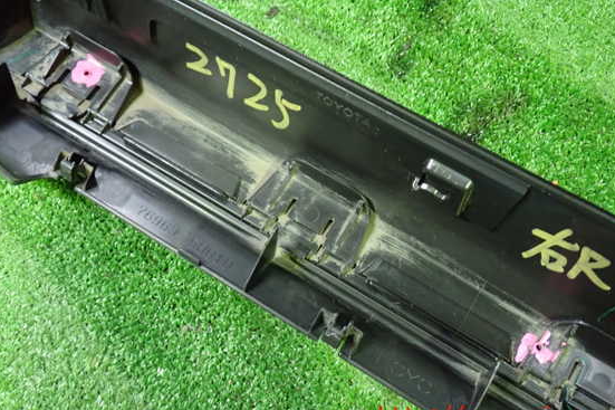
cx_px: 296
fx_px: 581
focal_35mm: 34
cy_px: 180
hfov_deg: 55.8
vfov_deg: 38.8
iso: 800
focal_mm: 5.4
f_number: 2.3
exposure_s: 1/30
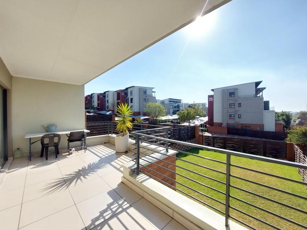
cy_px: 115
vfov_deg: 89.9
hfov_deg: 106.2
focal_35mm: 13
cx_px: 154
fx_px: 115
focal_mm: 1.74
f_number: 2.2
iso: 50
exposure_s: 1/770
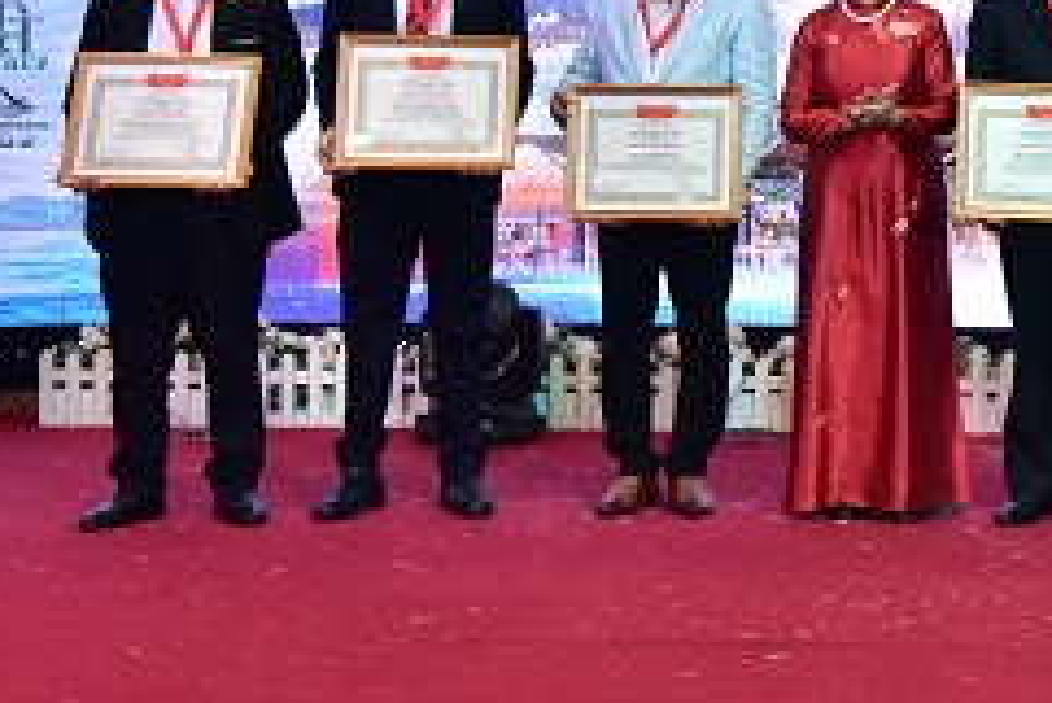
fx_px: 2544
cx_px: 1004
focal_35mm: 87
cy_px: 13
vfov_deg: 15.5
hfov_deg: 22.6
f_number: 10
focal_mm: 35
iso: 3200
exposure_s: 1/200
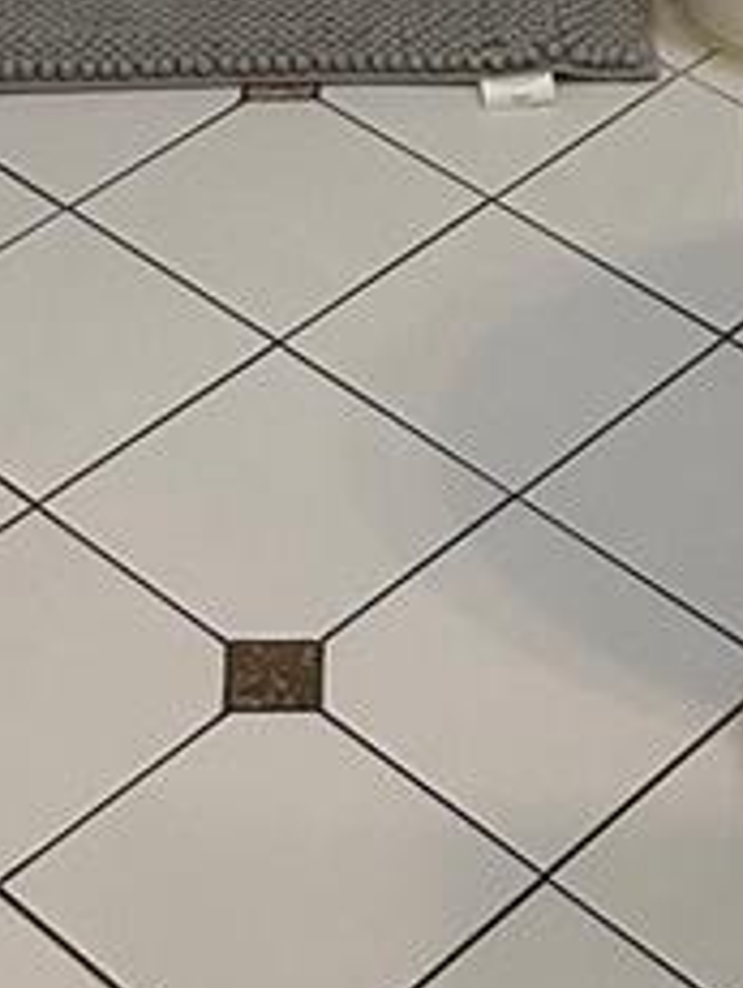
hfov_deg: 11.9
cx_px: 451
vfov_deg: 12.9
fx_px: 3571
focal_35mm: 125
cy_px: -1224
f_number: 1.78
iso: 200
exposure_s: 1/120
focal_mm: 6.86
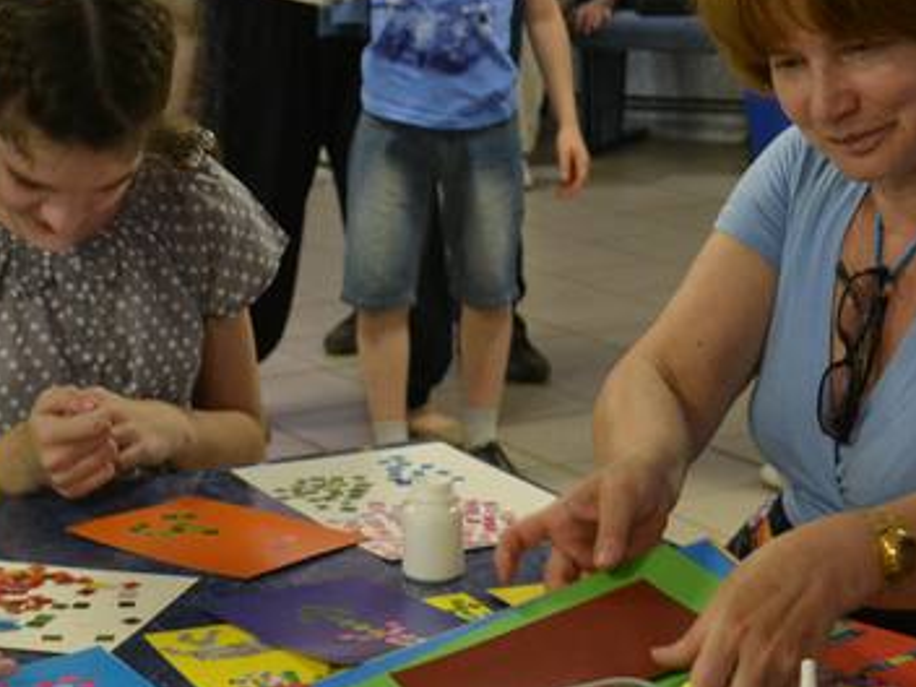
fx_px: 2778
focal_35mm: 105
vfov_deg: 14.1
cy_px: 199
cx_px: 177
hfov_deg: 18.5
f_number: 4.8
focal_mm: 32
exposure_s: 1/60
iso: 1800
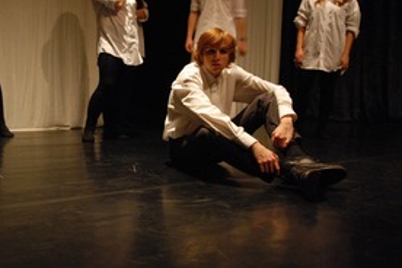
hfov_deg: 42.6
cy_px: 84
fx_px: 511
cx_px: 150
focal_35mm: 46
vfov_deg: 29.2
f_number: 3.8
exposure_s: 1/6
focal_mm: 21
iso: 1600
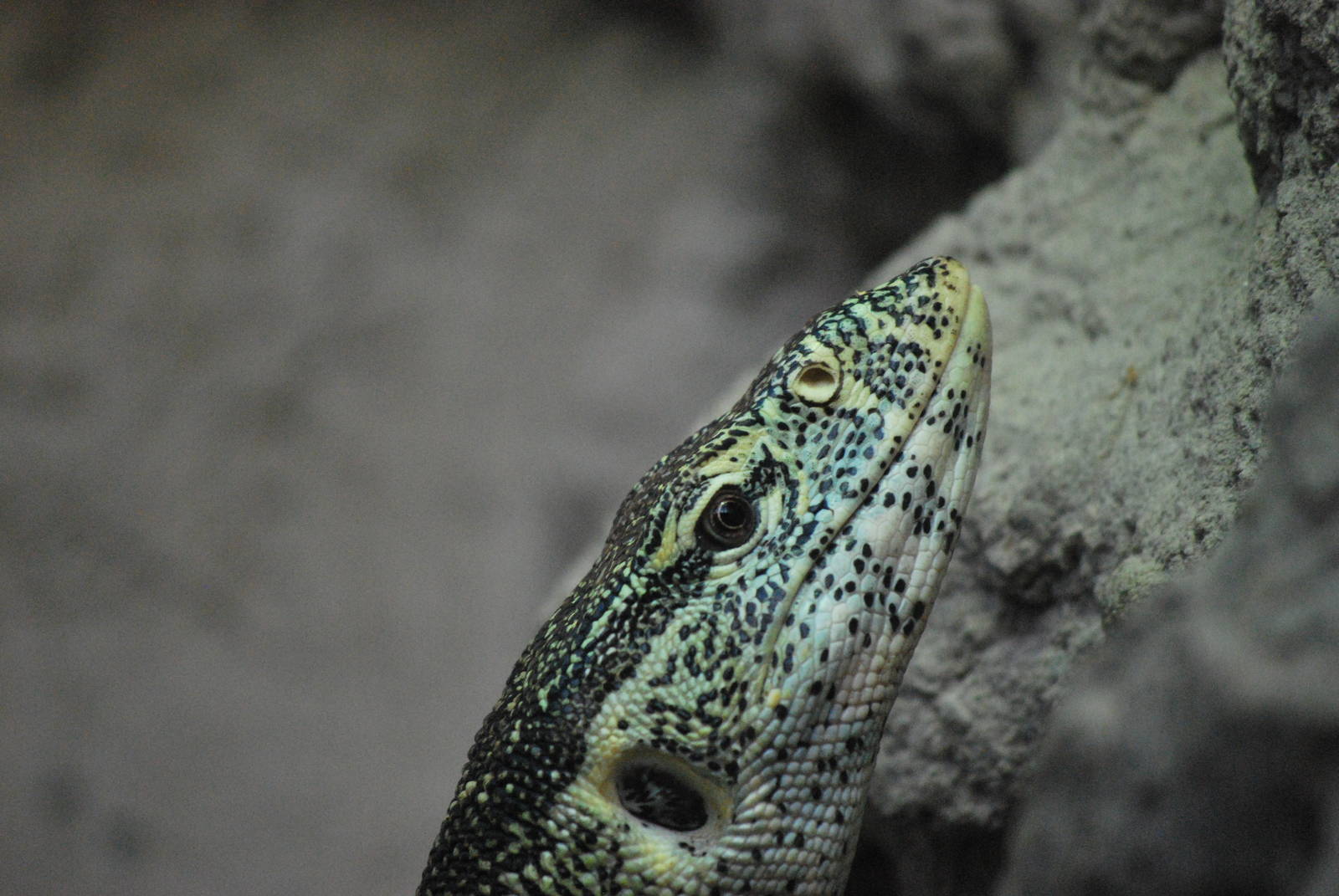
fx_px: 11171
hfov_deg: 6.9
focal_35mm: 300
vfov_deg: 4.6
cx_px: 670
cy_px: 448
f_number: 5.6
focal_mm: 200
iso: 1600
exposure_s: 1/200
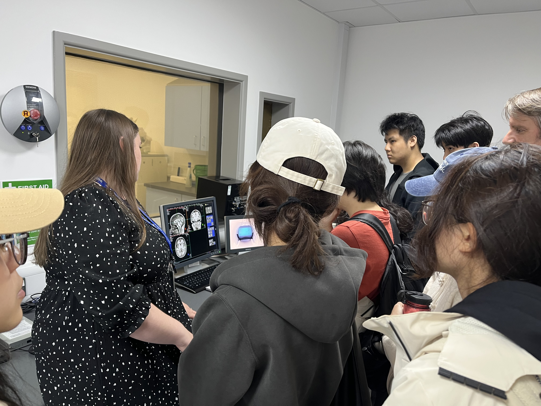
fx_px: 406
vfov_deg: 53.1
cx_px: 270
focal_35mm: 26
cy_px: 203
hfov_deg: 67.3
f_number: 1.6
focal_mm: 5.1
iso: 100
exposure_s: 1/50
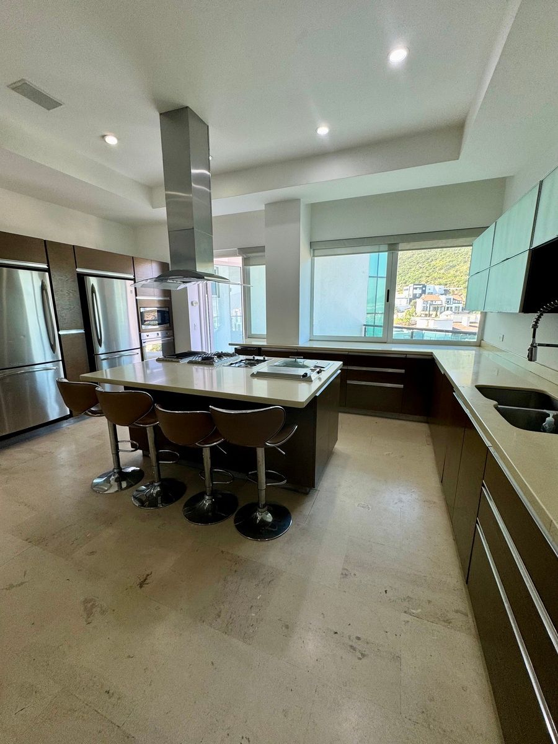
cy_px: 372
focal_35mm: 14
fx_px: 301
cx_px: 279
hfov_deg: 85.7
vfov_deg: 102.1
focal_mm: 2.22
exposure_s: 1/120
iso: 100
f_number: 2.2
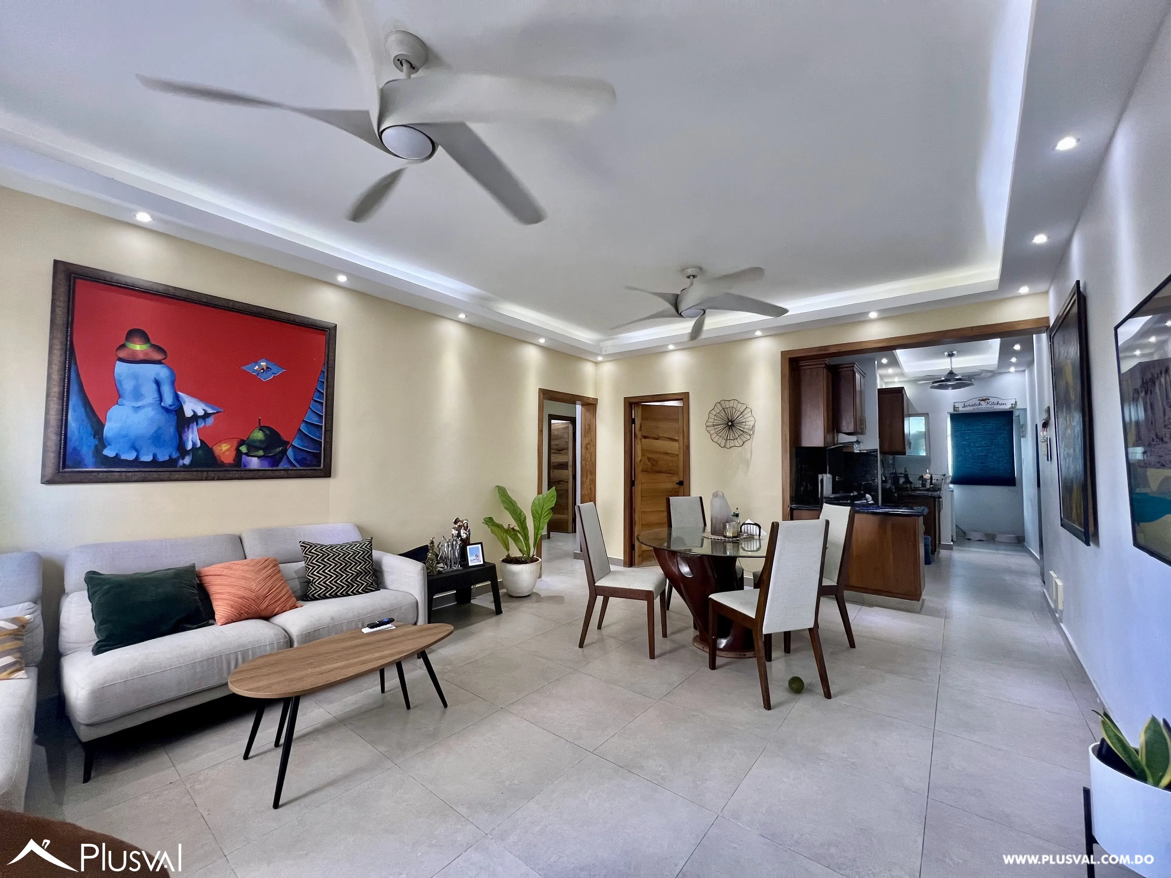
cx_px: 586
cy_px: 439
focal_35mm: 13
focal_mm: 1.57
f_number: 1.8
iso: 160
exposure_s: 1/60
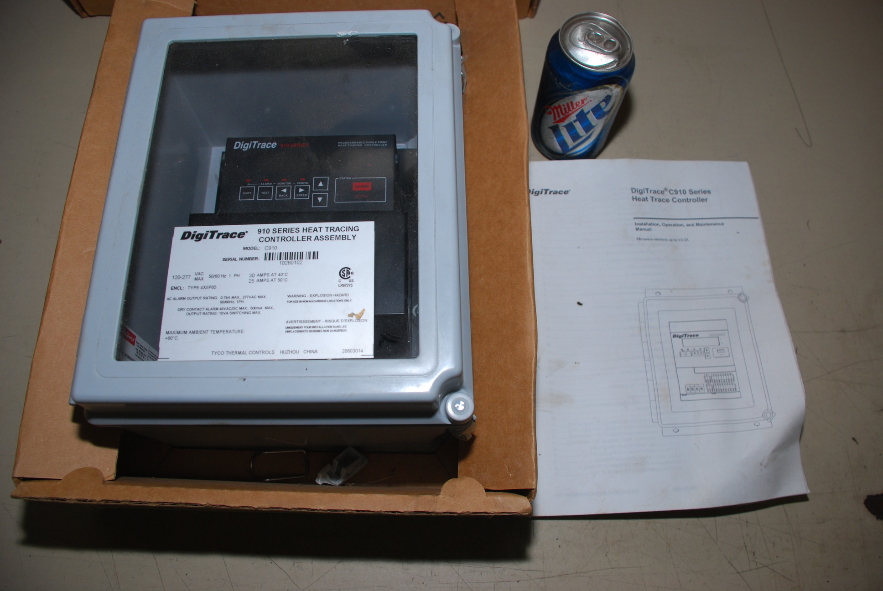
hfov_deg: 67.3
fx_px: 663
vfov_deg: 48.0
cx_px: 442
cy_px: 296
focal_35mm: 27
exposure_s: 1/60
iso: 200
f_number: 5
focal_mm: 18
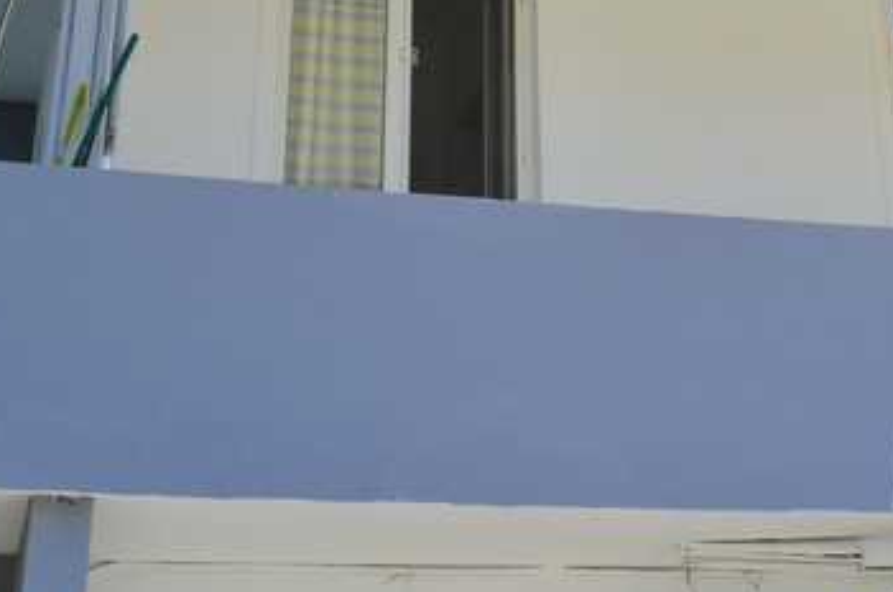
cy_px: -184
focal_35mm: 79
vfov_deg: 16.3
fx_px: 1956
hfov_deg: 25.0
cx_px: 783
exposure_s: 1/125
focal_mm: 18
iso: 110
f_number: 11
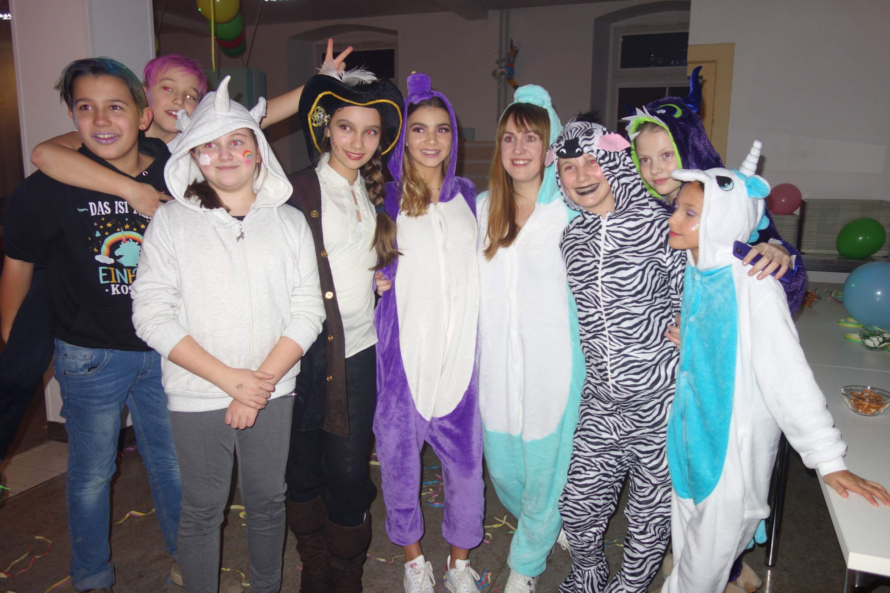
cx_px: 445
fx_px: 692
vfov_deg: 46.4
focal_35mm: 28
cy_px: 296
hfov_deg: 65.5
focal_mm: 10.4
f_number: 1.8
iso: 200
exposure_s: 1/30
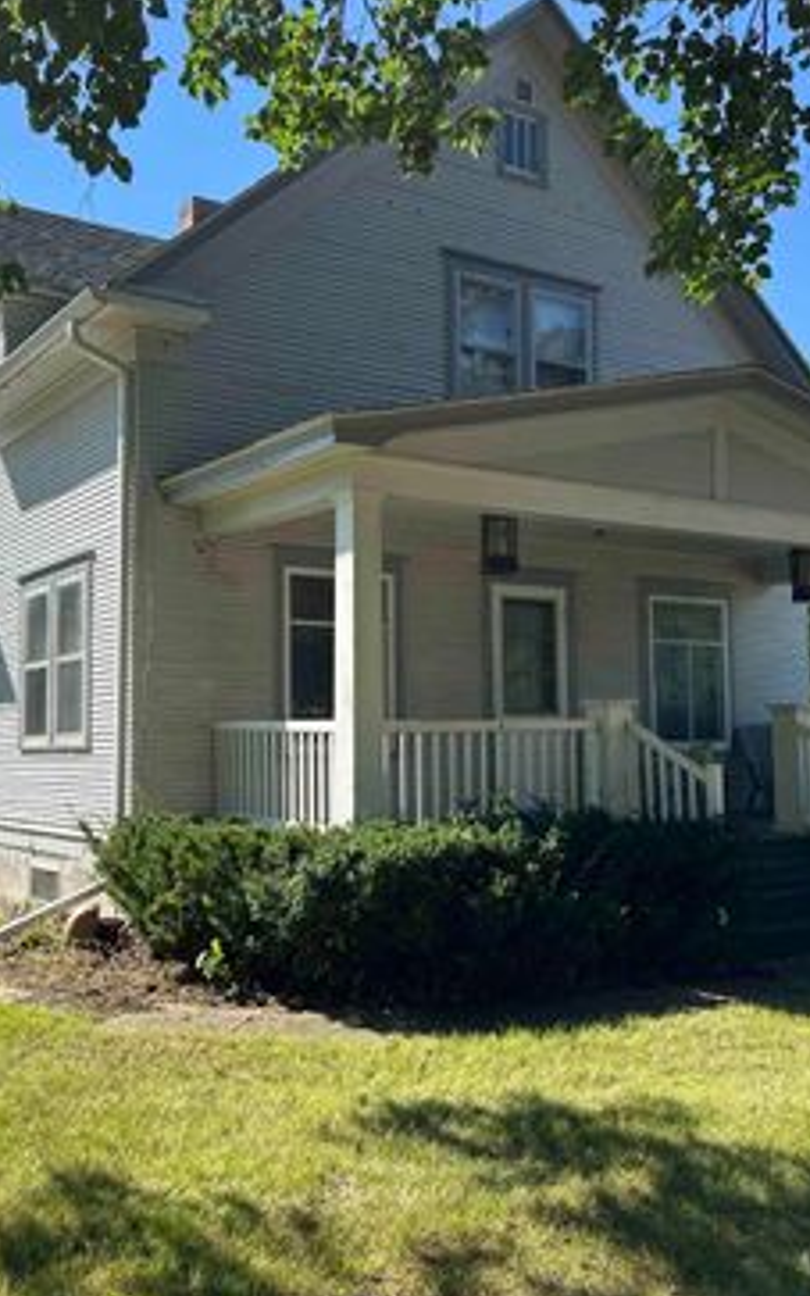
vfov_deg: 55.3
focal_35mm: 35
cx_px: 314
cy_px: 655
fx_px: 1236
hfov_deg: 36.1
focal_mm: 6.86
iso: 80
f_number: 1.78
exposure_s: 1/1639
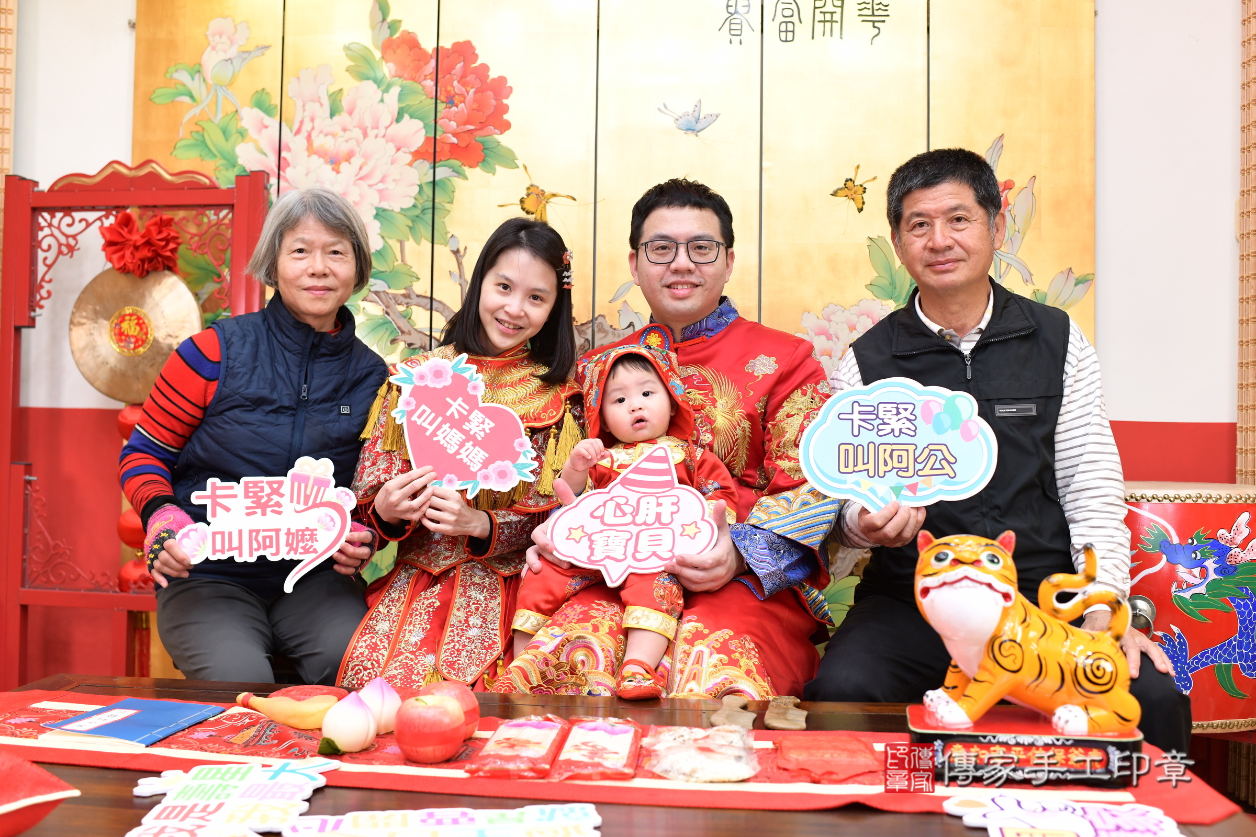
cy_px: 418
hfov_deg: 54.4
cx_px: 628
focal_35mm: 35
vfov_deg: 37.9
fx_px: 1221
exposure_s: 1/200
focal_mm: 35
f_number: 4.5
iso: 1000
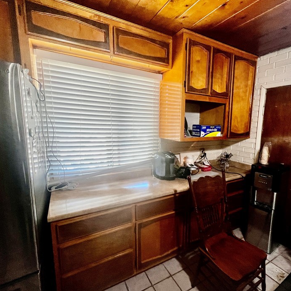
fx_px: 162
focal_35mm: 17
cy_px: 151
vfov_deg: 83.9
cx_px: 172
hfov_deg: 83.2
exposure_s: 1/120
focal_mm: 1.57
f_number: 1.8
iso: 200
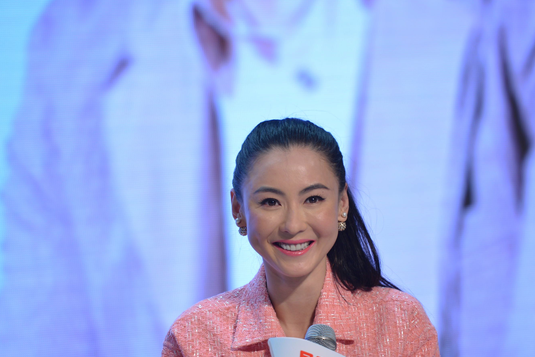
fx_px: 4117
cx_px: 311
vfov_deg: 5.0
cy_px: 230
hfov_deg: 7.4
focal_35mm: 277
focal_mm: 200
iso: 400
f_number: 3.2
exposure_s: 1/200
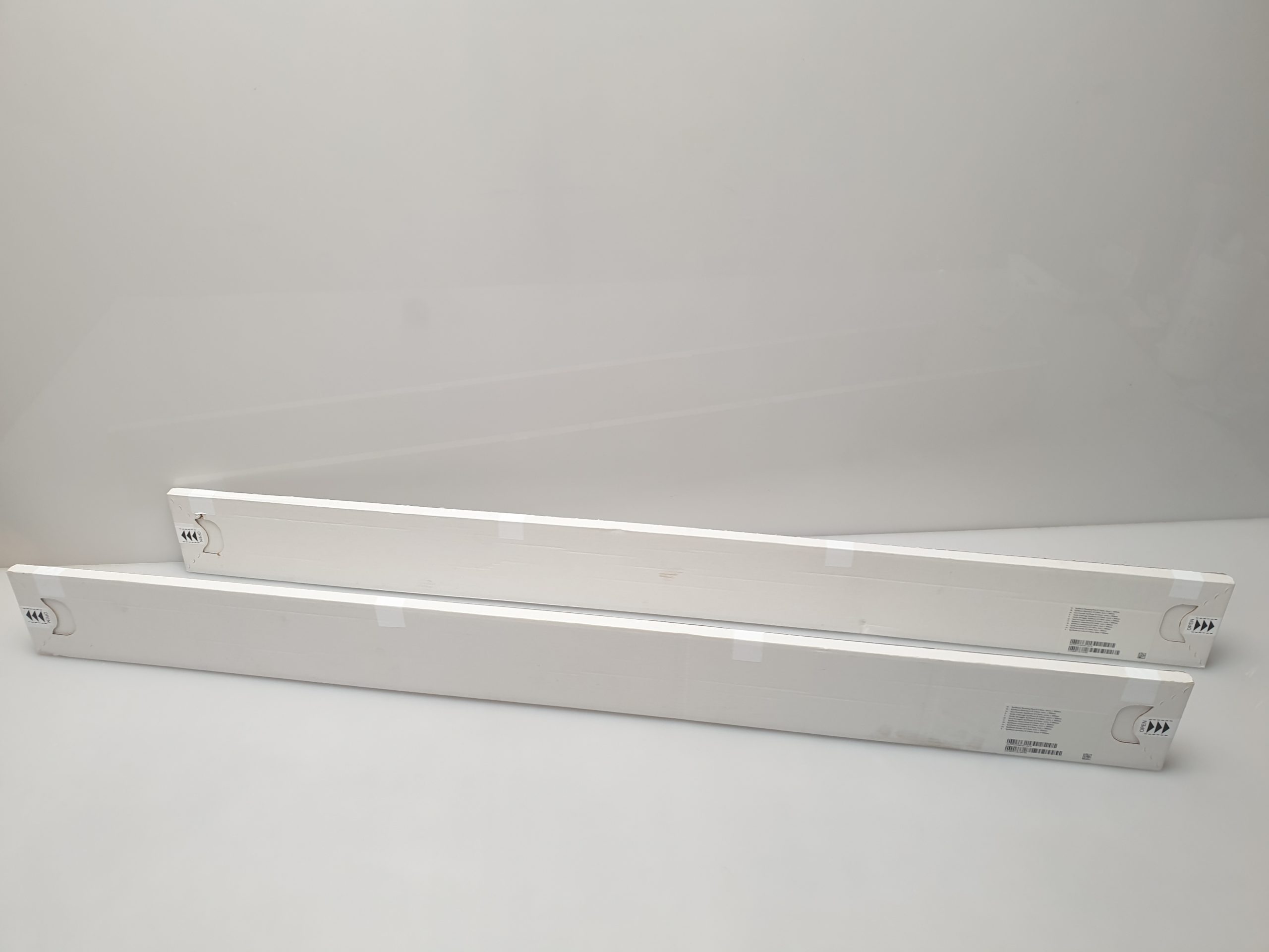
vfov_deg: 53.1
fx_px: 953
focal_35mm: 26
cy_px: 476
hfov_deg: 67.3
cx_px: 634
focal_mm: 4.3
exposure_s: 1/50
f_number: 2.4
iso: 64
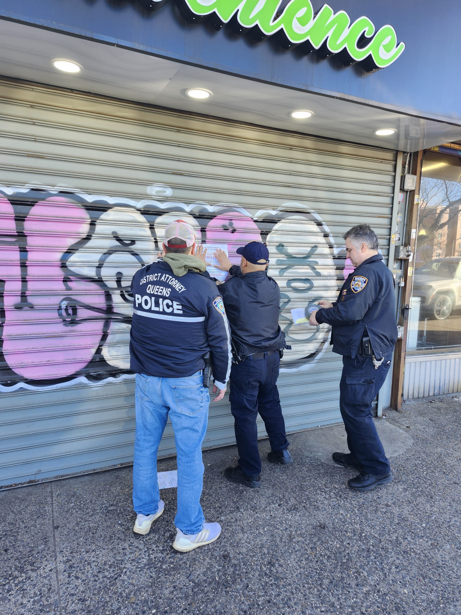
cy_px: 308
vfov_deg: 73.9
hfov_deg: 58.9
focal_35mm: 23
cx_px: 230
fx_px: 408
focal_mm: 5.54
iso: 64
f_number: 1.8
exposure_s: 1/180
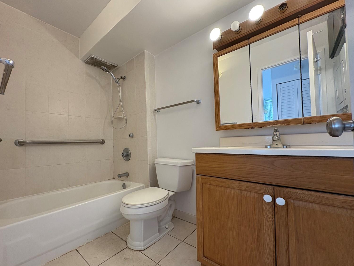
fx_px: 153
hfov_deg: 98.0
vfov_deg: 81.7
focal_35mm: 15
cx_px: 166
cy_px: 140
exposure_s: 1/120
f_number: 2.2
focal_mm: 2.22
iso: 100
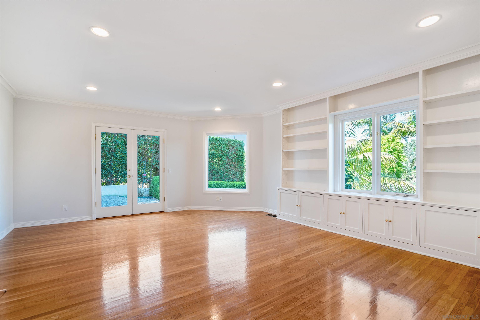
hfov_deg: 96.7
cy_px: 160
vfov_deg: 73.8
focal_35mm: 16
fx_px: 213
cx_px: 240
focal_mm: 16
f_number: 7.1
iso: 125
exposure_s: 1/20
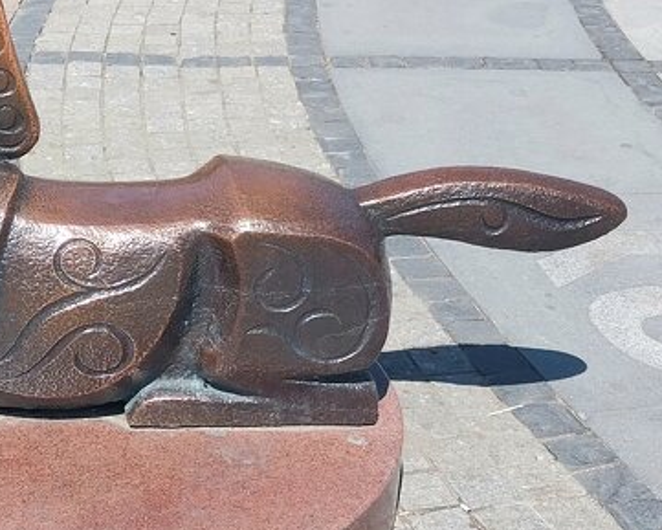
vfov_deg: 20.4
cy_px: 263
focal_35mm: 75
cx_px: 28
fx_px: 1470
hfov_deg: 24.4
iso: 20
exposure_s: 1/833
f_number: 1.8
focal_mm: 4
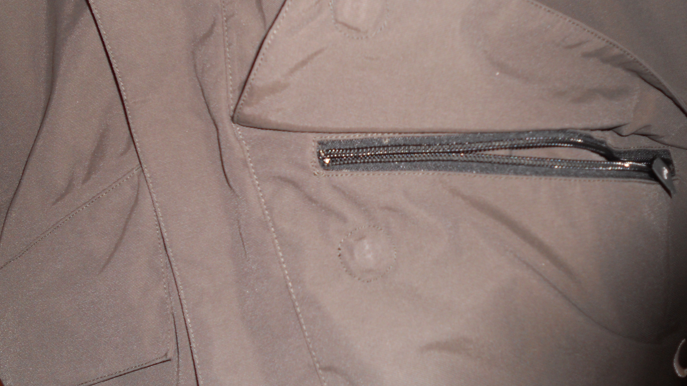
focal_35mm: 40
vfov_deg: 29.7
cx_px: 390
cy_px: 175
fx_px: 729
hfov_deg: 50.3
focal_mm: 5.8
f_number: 3.5
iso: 80
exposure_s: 1/25
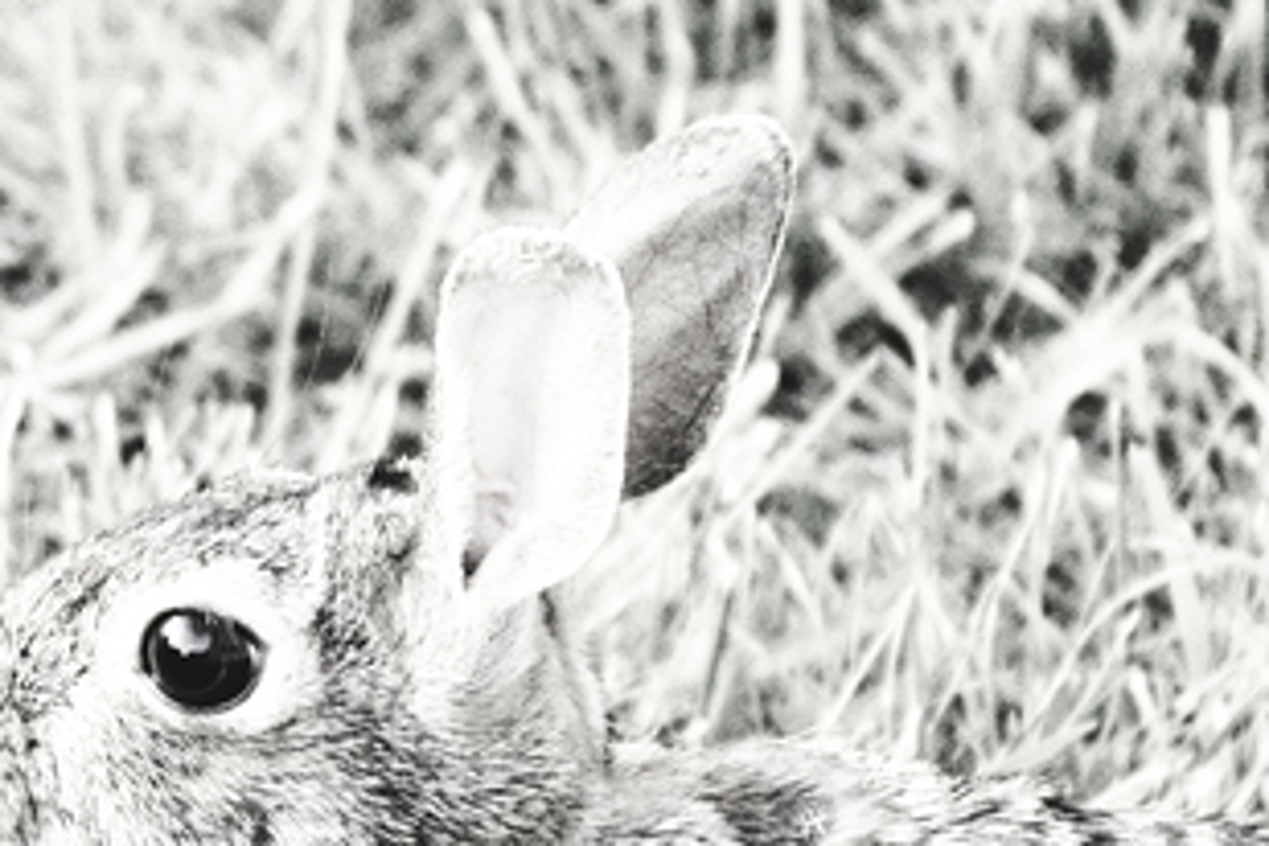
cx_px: 33
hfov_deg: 3.0
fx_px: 23968
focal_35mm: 680
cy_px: 688
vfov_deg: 2.0
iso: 1600
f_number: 4.8
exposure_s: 1/320
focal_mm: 120
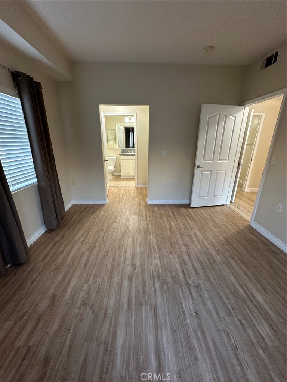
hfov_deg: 85.7
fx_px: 155
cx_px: 144
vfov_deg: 102.1
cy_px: 191
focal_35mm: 14
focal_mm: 2.22
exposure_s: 1/60
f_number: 2.2
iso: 250
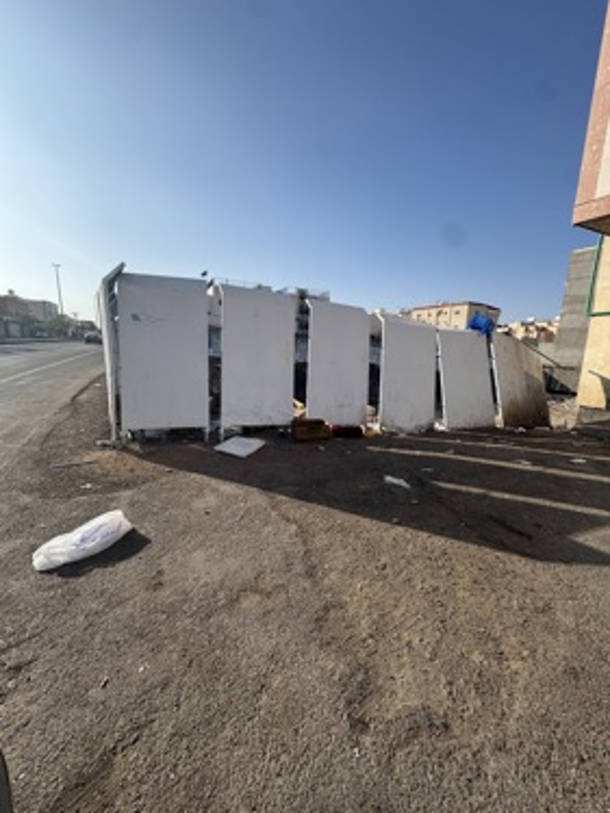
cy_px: 406
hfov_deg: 85.6
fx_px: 329
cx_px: 305
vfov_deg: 102.1
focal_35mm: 14
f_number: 2.2
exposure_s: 1/2146
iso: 50
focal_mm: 2.22
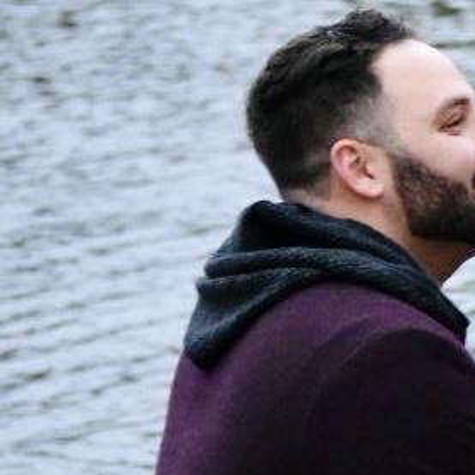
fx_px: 8088
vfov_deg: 3.4
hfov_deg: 3.3
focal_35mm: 521
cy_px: 401
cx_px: 816
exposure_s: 1/250
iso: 2000
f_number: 4.5
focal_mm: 70
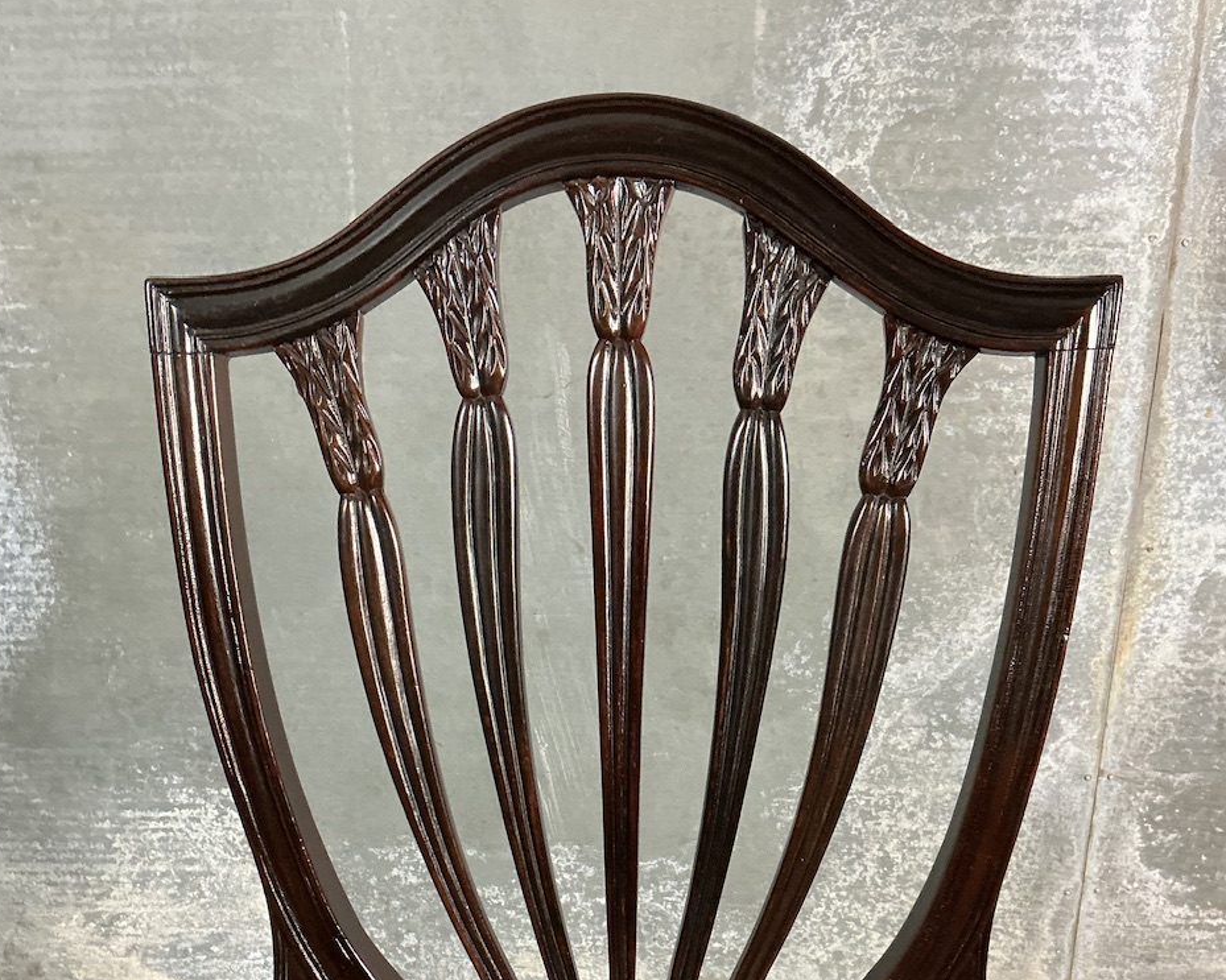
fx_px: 1415
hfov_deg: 46.8
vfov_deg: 37.2
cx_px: 615
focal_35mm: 39
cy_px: 752
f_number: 1.8
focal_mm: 3
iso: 200
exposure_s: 1/50
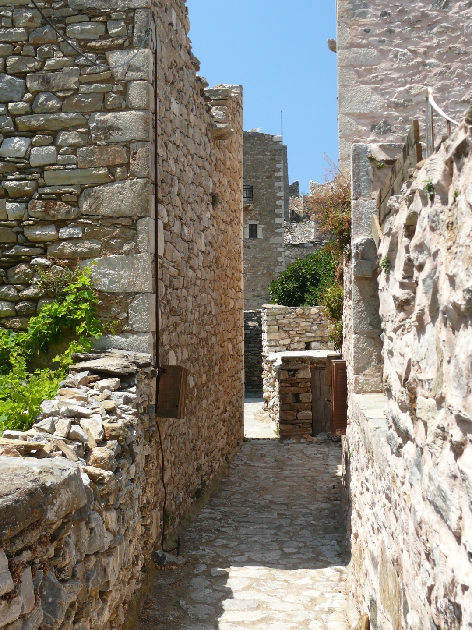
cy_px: 317
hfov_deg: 30.9
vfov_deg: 40.4
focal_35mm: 47
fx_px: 855
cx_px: 241
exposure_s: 1/250
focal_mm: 9.5
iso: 100
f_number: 4
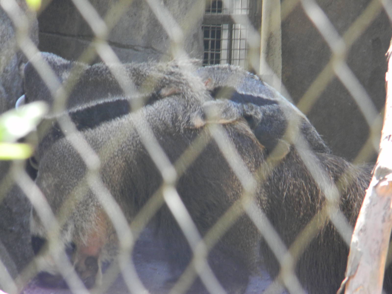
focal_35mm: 335
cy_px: 147
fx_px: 3794
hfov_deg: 5.9
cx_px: 196
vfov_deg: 4.4
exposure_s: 1/59.6
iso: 226
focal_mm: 60.7
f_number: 5.4
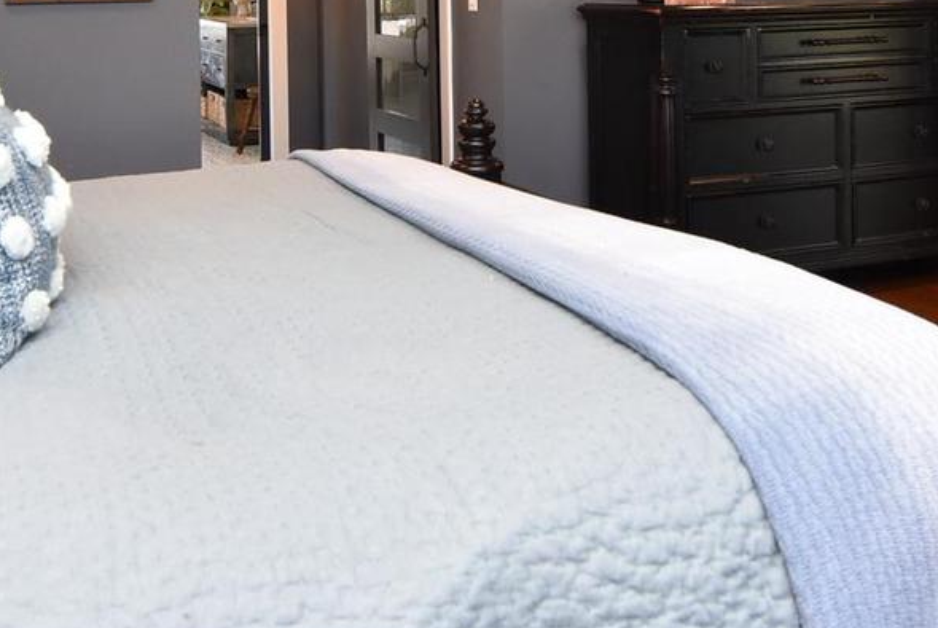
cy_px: -18
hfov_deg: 44.4
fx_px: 1148
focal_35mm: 44
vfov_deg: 28.5
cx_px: 405
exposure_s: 1/40
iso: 800
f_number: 5
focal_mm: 12
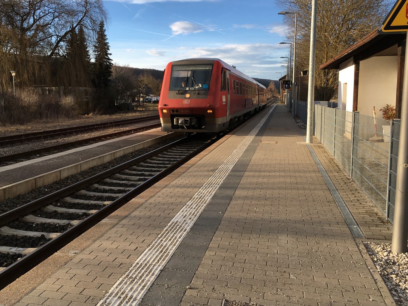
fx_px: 377
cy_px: 142
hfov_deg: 56.7
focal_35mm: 32
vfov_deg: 44.1
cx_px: 186
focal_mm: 4.15
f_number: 2.2
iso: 25
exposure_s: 1/641
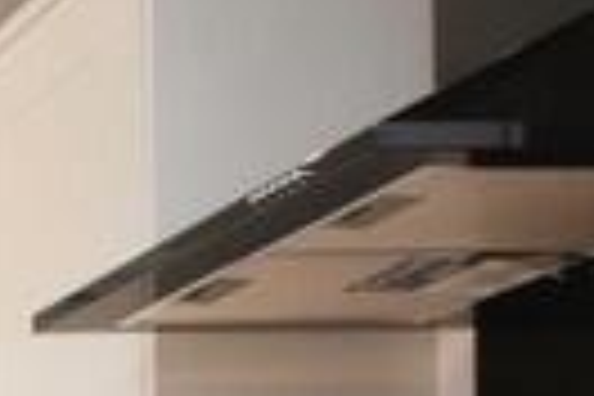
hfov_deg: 13.3
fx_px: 1914
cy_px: 799
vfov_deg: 10.8
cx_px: -810
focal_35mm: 116
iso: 640
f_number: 5.6
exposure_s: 1/125
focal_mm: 10
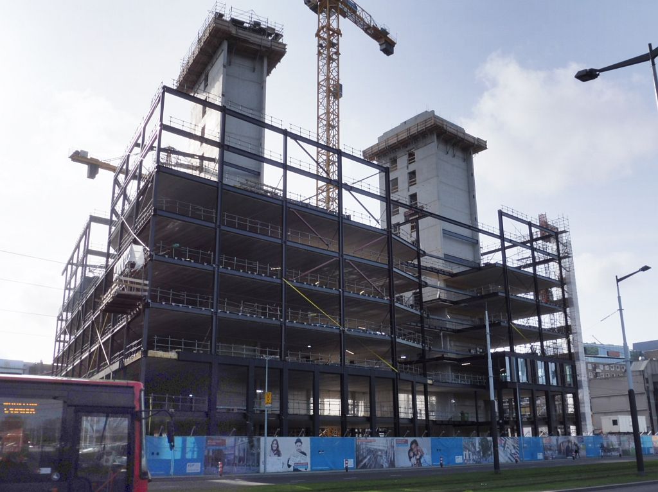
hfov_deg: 54.0
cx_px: 329
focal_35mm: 34
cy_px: 246
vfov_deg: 41.7
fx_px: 646
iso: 100
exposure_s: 1/800
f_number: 5
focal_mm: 6.1
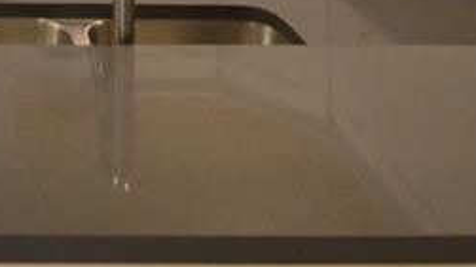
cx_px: -72
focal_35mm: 64
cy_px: -337
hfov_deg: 29.1
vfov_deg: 14.2
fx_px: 808
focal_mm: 10
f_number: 4
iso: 1600
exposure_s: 1/60
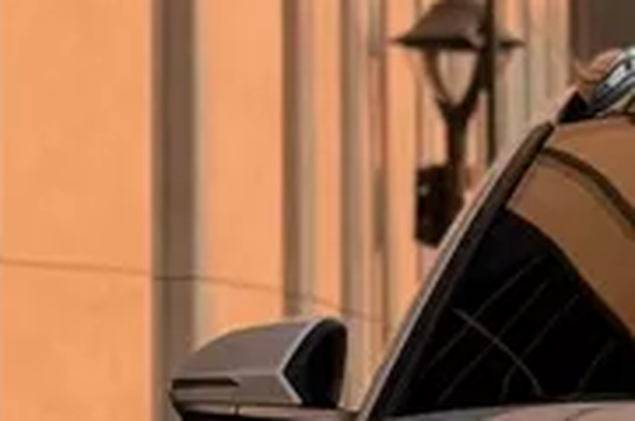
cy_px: 140
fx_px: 3117
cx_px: 1000
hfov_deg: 11.1
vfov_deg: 7.7
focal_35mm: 177
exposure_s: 1/633
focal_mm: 6.76
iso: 64
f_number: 1.78
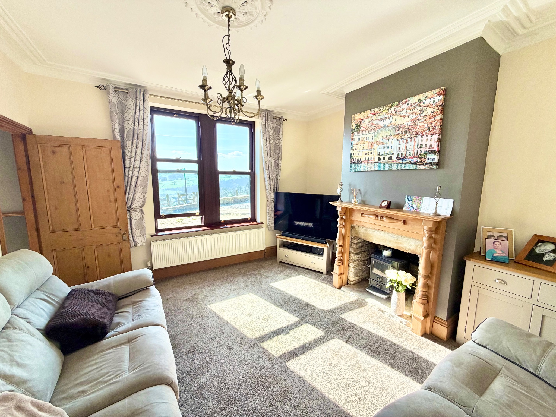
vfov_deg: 85.7
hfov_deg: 102.1
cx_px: 278
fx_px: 225
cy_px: 208
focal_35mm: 14
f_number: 2.2
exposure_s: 1/172
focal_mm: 2.22
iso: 64
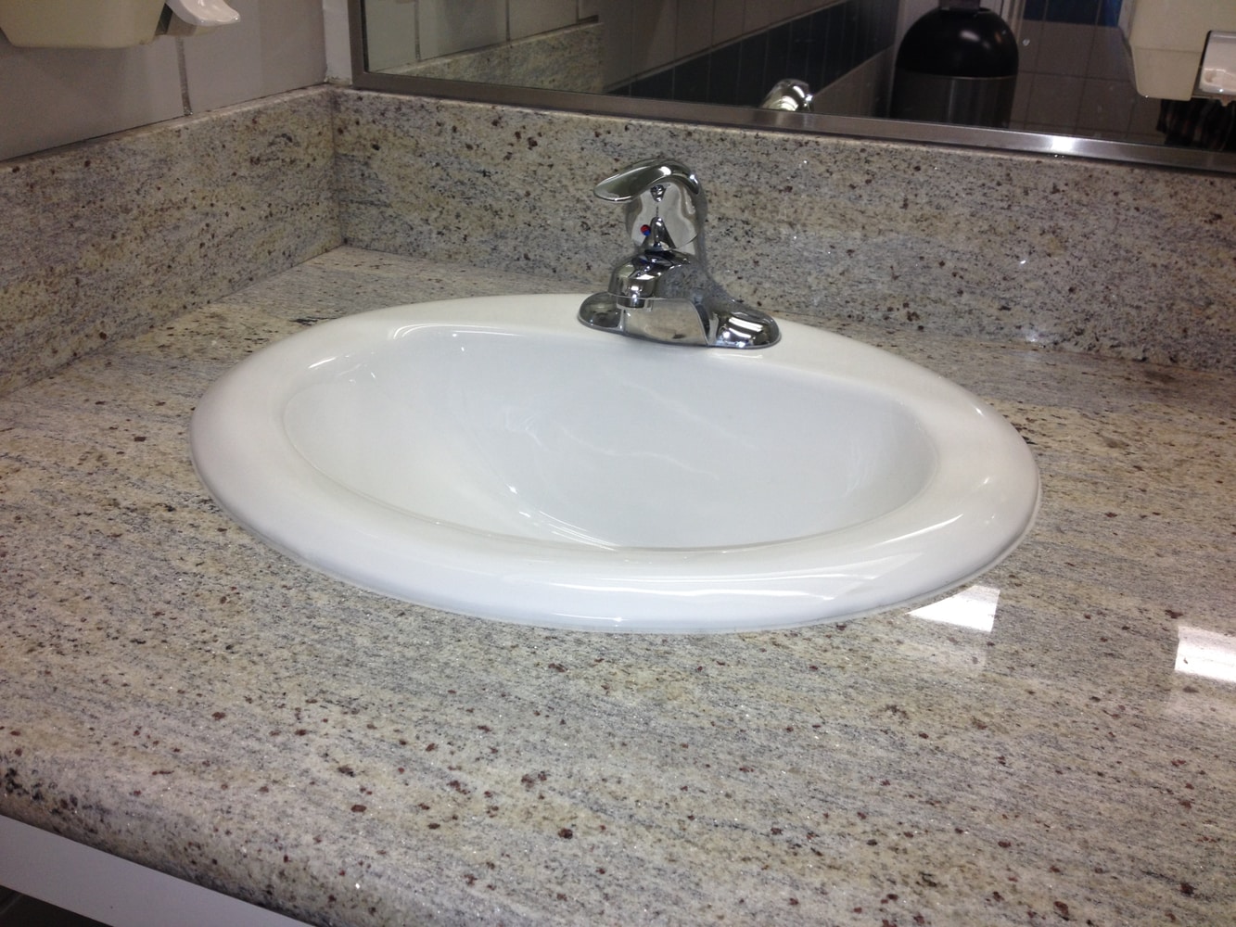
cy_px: 464
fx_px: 1250
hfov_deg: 52.6
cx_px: 618
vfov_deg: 40.7
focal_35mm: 35
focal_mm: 4.28
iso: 50
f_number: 2.4
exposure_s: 1/31
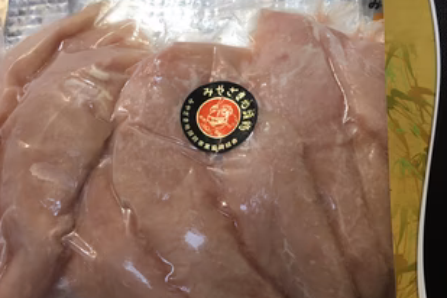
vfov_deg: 34.2
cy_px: 166
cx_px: 269
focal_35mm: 39
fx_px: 484
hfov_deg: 49.2
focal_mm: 4.15
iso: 64
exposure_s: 1/30
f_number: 2.2
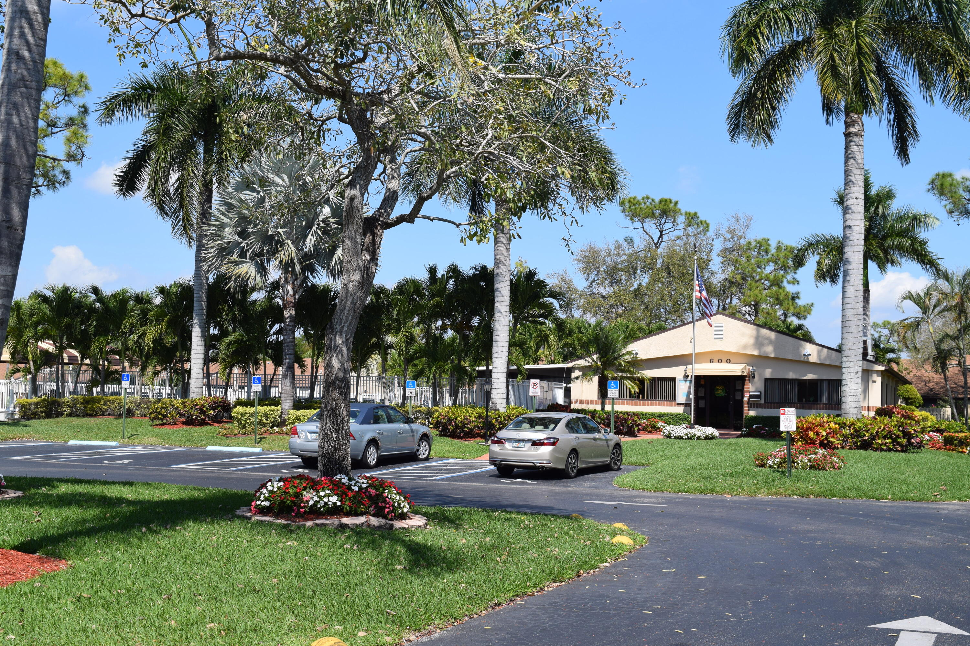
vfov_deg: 30.8
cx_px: 485
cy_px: 323
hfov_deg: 45.0
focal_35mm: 44
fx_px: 1172
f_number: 10
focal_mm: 29
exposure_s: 1/400
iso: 200
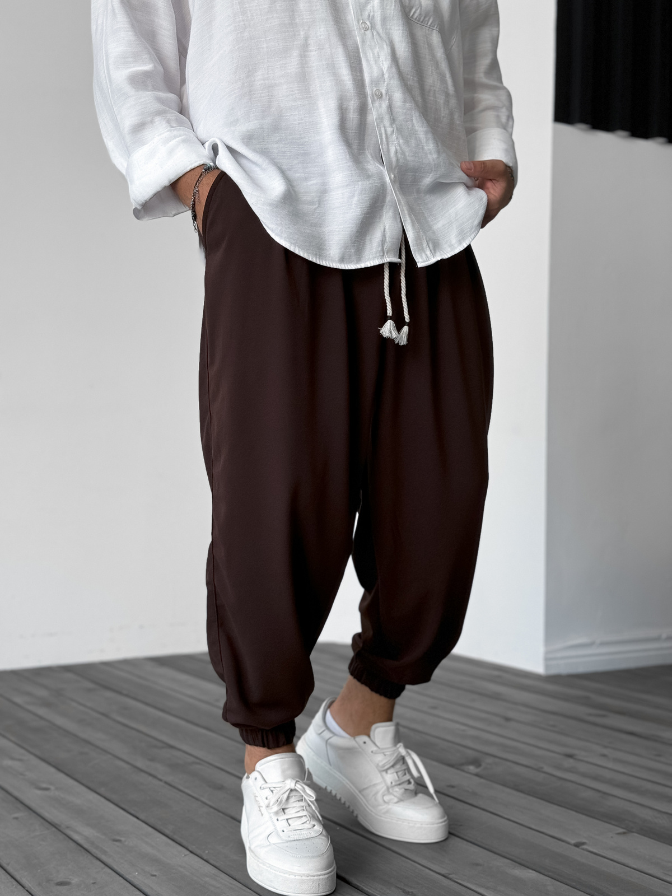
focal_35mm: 48
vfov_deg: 39.7
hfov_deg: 30.3
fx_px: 1242
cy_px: 448
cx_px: 336
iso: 80
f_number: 1.8
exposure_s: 1/160
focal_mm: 6.76
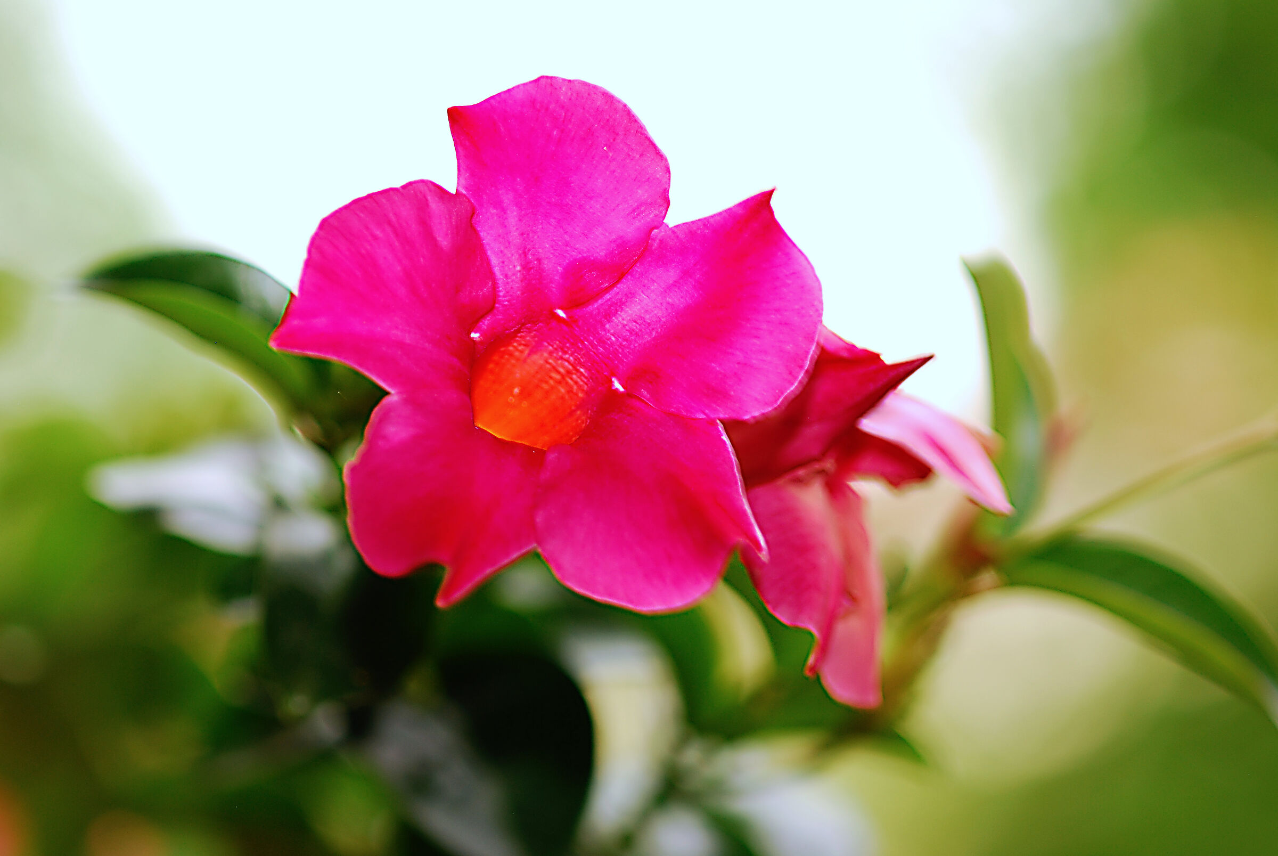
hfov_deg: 13.0
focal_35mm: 158
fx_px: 5598
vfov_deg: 8.7
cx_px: 639
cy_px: 428
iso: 100
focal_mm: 105
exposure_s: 1/25
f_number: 3.2
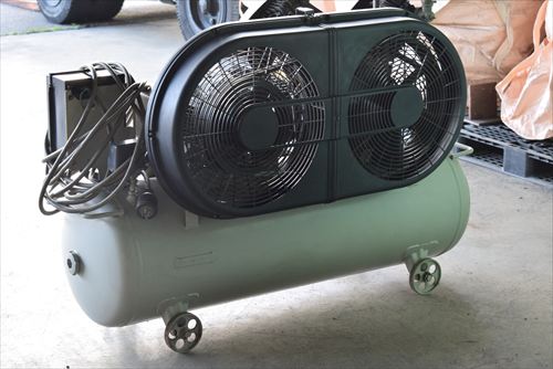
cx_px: 276
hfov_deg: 24.6
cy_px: 184
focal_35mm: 82
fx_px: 1268
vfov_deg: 16.6
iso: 1250
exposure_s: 1/80
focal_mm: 55
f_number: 6.3
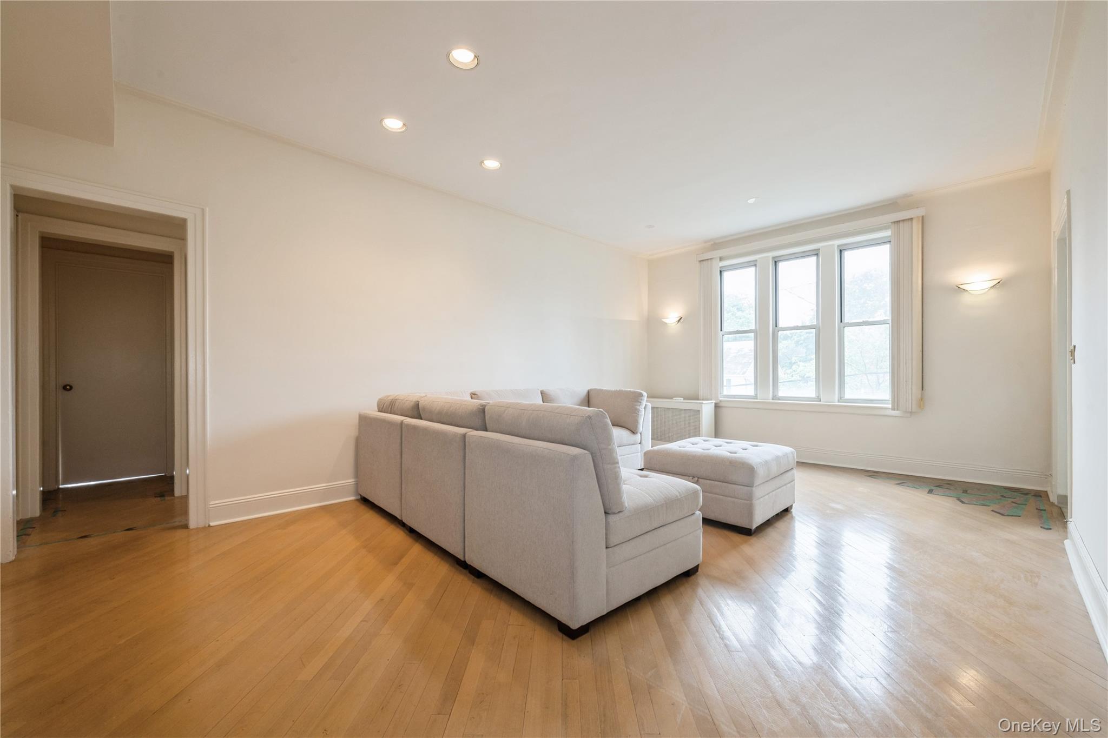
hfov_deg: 104.3
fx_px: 431
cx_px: 554
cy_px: 369
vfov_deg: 81.2
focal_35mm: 14
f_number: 11
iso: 400
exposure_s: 1/15
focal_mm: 14
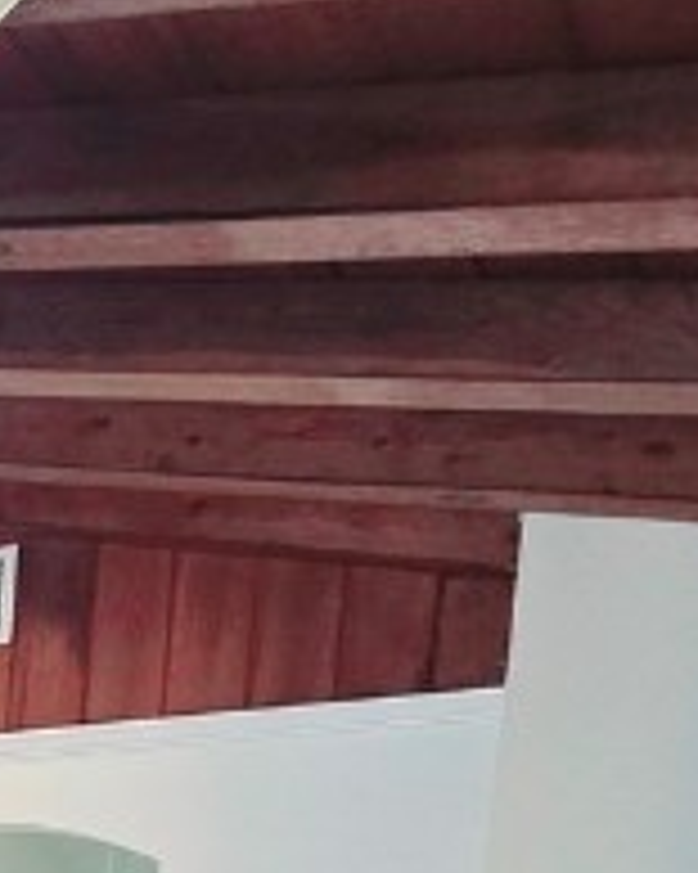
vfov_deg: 22.9
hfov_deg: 14.0
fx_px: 1731
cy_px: 1314
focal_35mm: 67
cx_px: -1054
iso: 125
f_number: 2.2
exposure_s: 1/60.2
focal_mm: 2.2
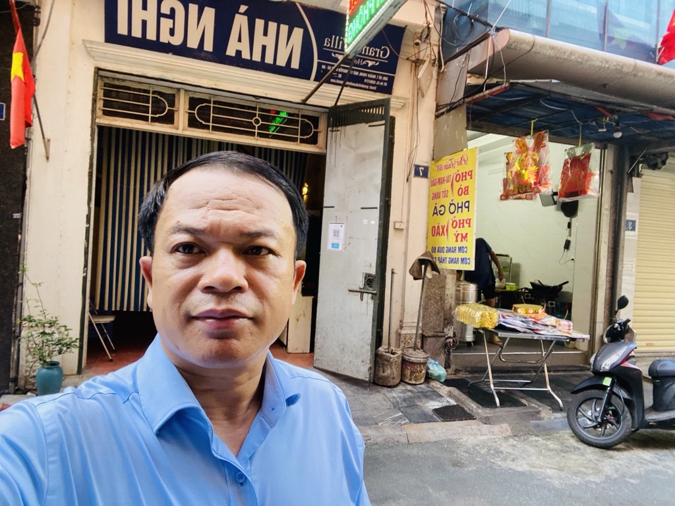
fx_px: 448
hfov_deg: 73.9
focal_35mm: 23
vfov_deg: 58.9
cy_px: 253
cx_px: 338
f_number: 2.2
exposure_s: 1/53
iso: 125
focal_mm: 2.71
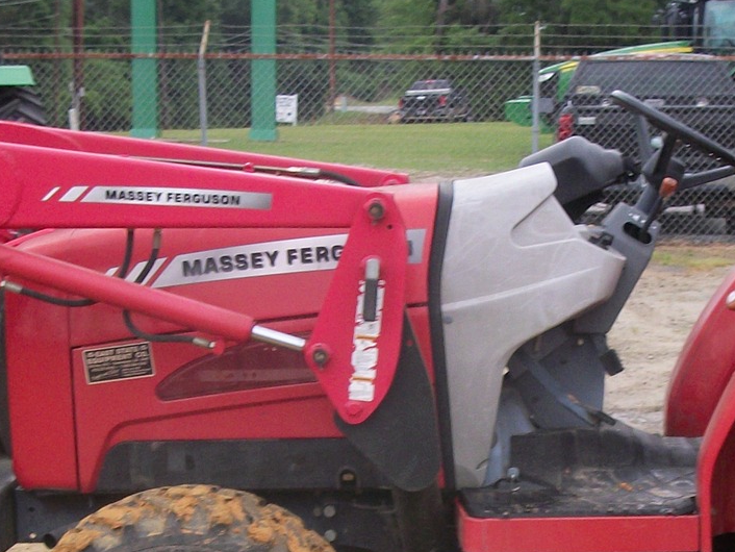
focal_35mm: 116
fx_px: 2464
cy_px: 429
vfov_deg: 12.7
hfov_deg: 17.0
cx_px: 405
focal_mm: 7.1
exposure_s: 1/250
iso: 80
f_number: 3.2
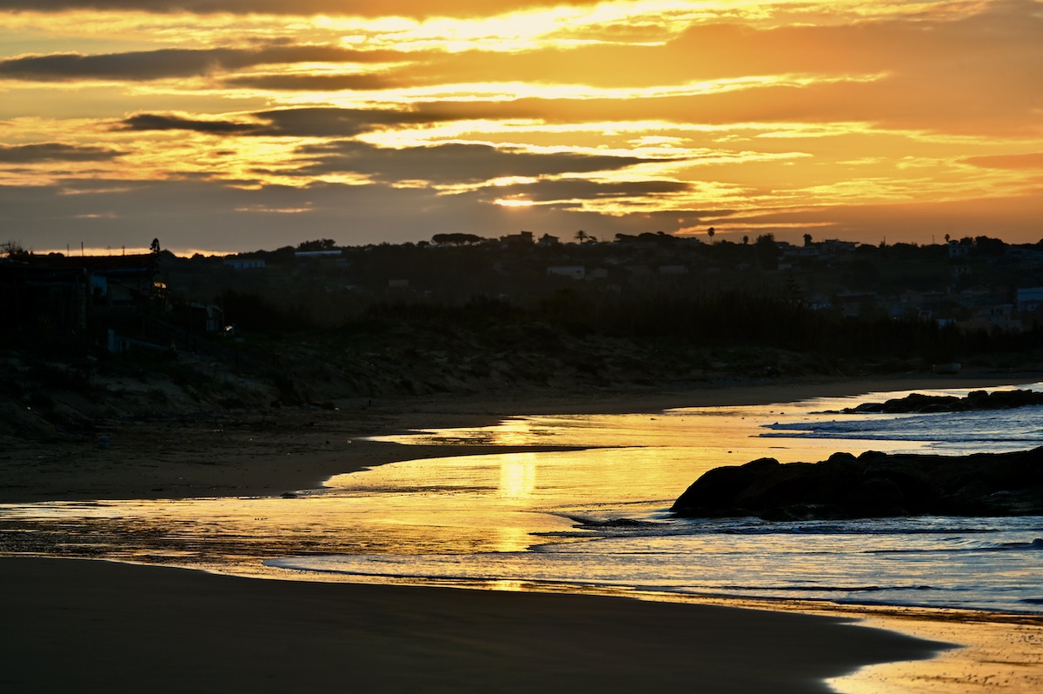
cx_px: 522
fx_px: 5790
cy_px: 347
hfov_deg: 10.3
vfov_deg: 6.9
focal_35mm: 200
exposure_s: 1/500
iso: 180
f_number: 6.3
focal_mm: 200
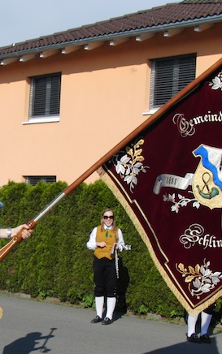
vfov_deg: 29.1
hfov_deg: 18.4
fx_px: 677
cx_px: 37
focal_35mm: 70
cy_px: 241
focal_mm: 7.3
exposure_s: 1/400
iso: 100
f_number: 6.6
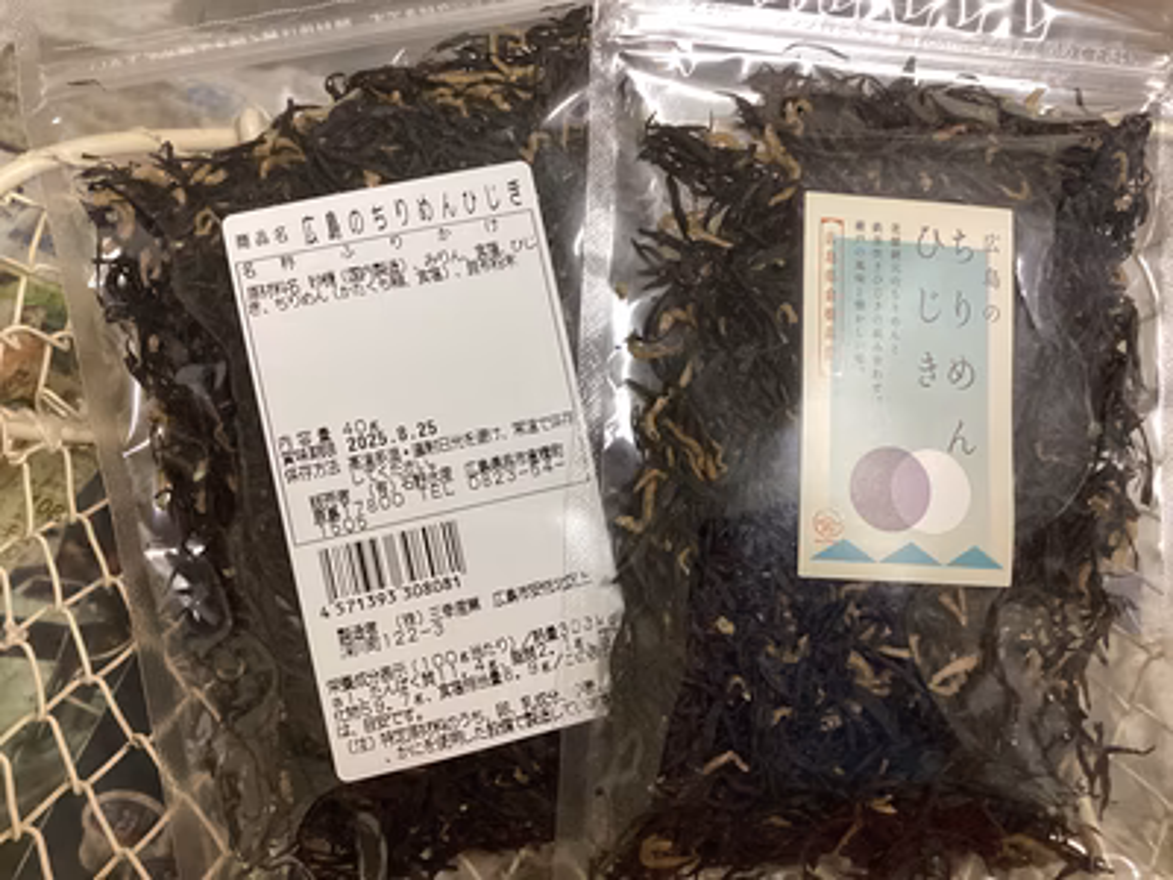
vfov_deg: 45.4
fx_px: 1050
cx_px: 586
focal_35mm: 31
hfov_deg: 58.4
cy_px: 440
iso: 125
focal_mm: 3.3
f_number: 2.4
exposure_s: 1/60
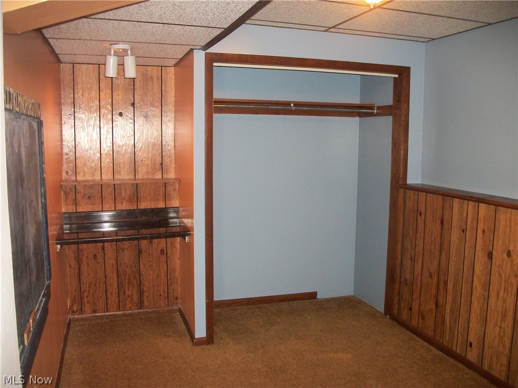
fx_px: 479
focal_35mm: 32
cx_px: 259
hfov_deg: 56.8
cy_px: 194
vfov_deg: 44.2
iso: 250
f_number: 2.9
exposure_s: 1/30
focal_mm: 5.7
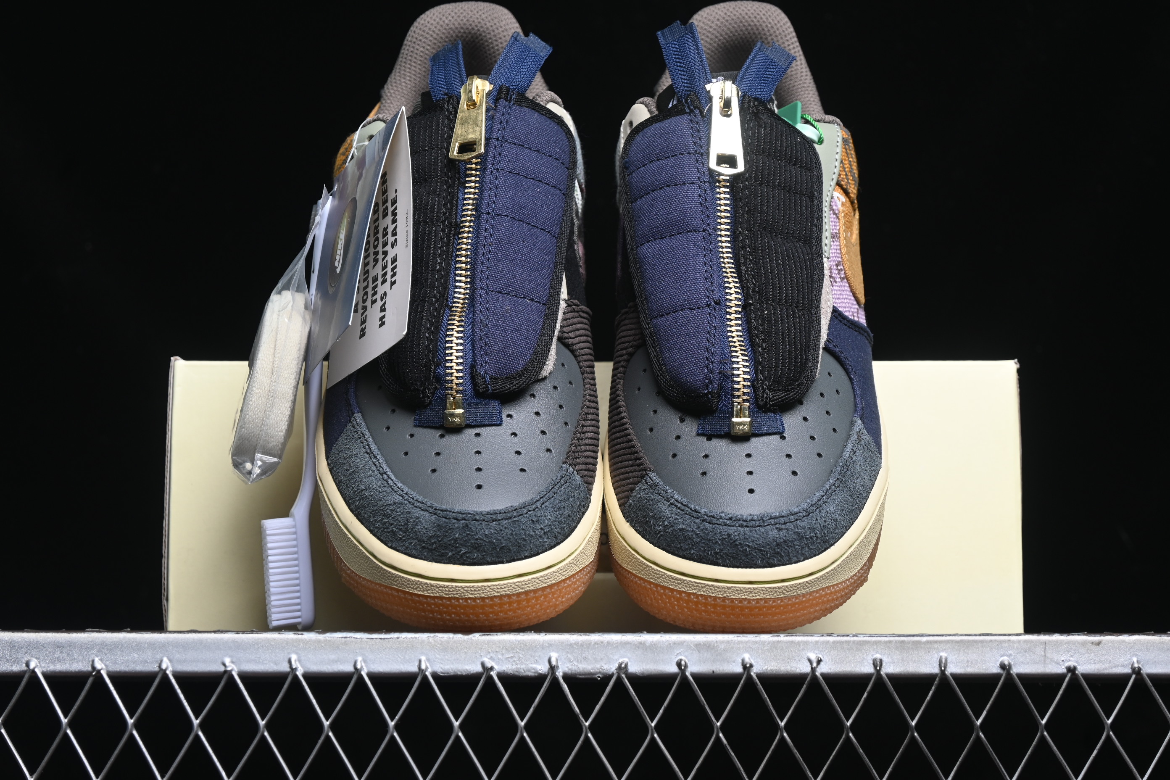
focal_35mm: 75
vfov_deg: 18.2
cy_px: 390
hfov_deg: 27.0
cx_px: 585
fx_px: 2437
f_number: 6.3
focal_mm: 50
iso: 160
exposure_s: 1/60
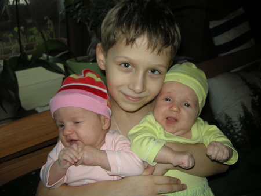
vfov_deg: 40.7
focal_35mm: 35
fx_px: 264
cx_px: 130
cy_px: 98
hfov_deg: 52.6
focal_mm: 7.5
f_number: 2.7
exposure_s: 1/60
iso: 64
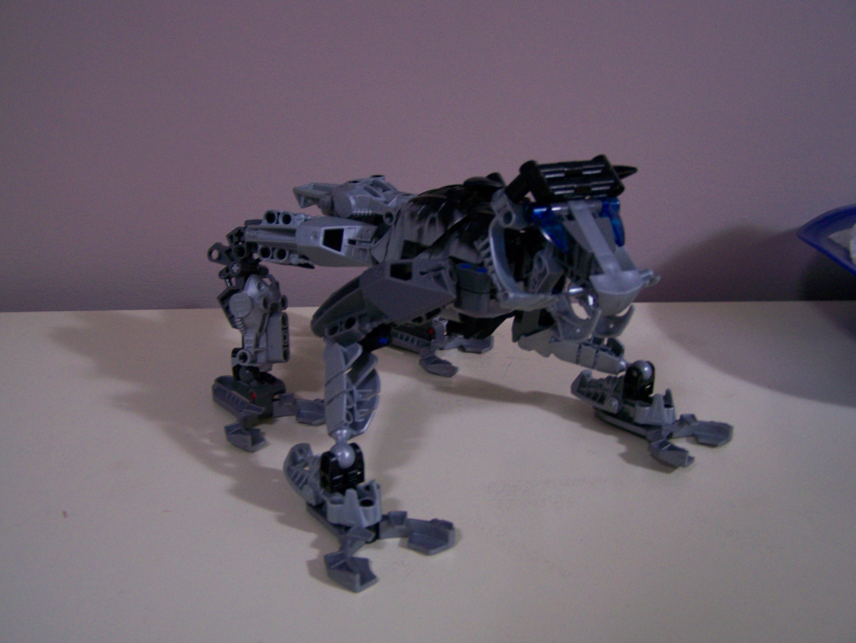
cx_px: 428
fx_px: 940
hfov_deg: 48.9
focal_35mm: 38
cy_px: 322
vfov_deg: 37.8
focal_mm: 6.3
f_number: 2.8
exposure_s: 1/8
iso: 160
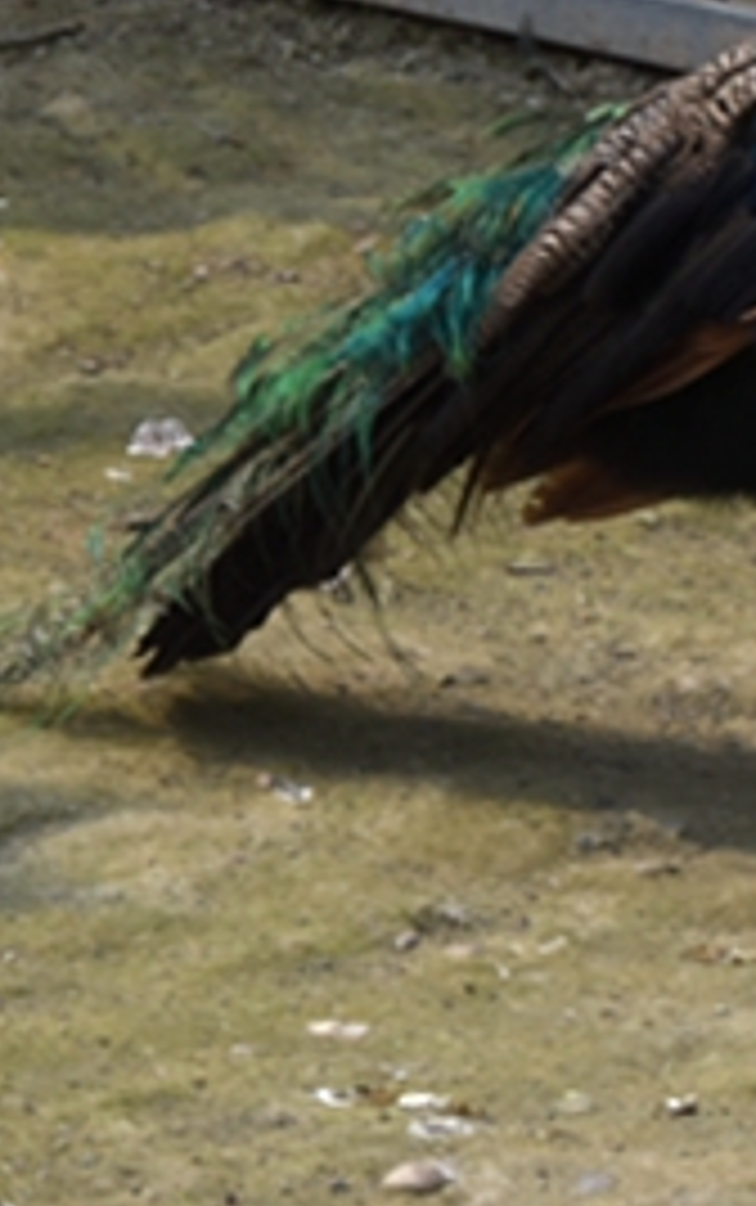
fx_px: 7871
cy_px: -405
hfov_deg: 5.4
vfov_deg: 8.6
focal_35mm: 239
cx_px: -400
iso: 100
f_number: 9
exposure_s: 1/160
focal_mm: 35
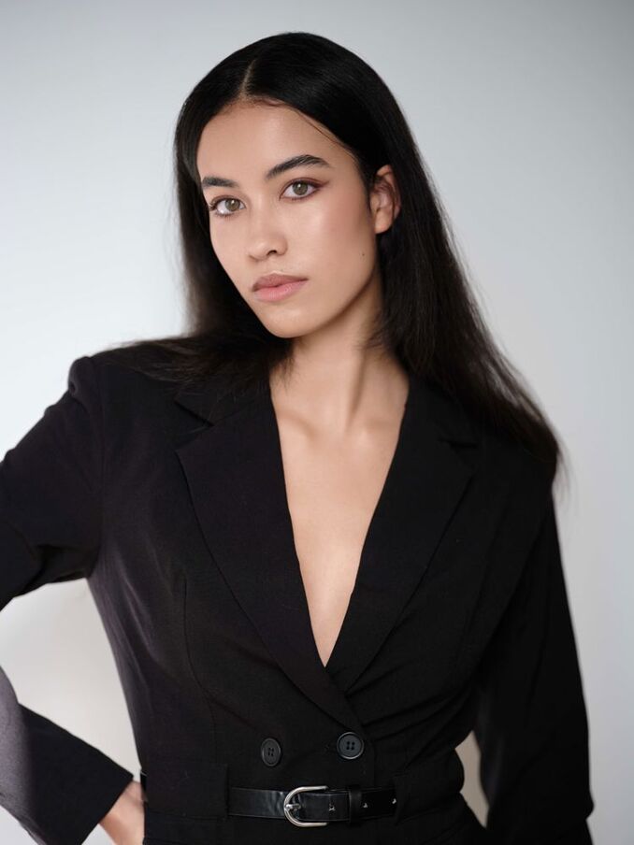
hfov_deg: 17.0
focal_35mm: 87
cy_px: 422
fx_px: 2125
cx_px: 317
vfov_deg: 22.5
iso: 500
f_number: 2
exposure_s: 1/1000
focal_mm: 110
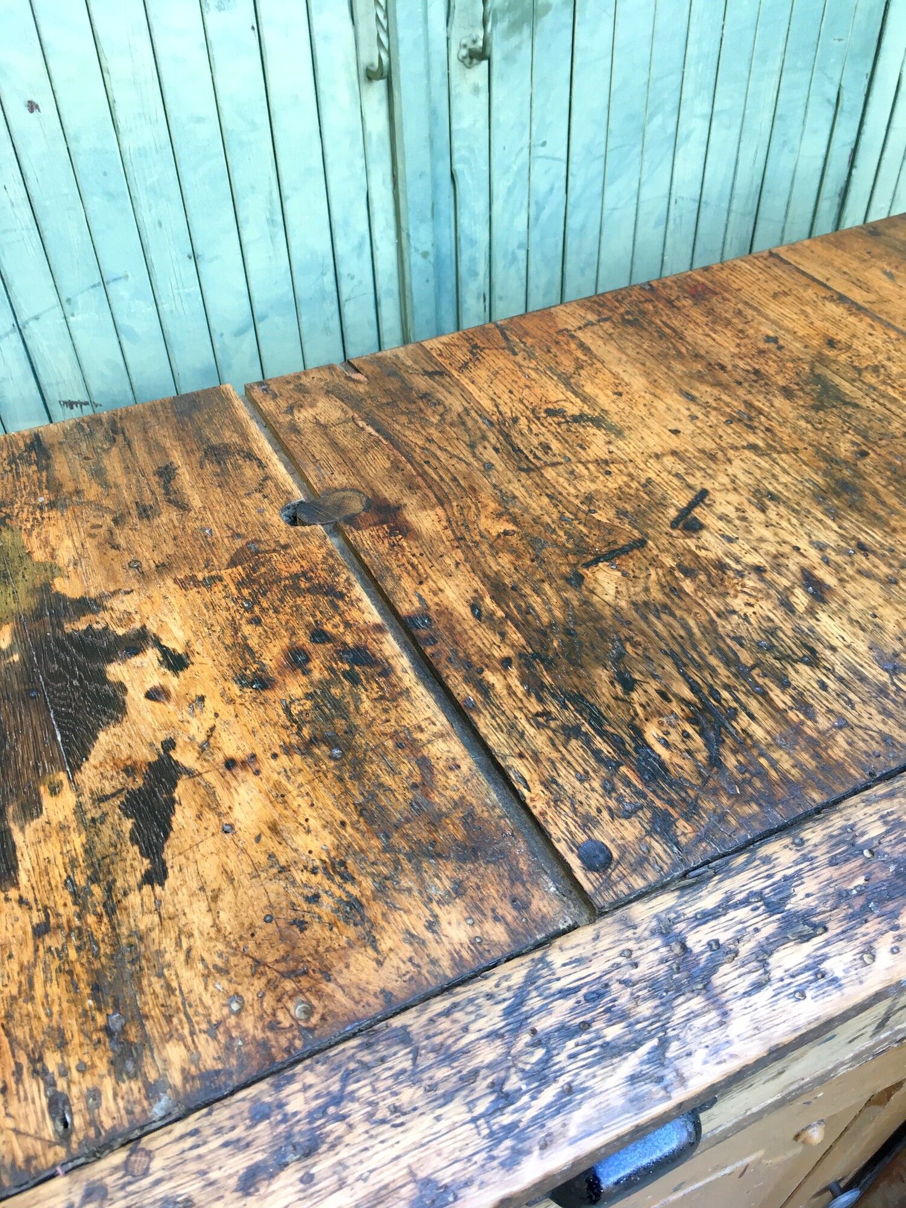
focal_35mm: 29
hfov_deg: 48.2
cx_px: 453
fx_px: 1012
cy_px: 604
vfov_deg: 61.7
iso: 25
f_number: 2.2
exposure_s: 1/33
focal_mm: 4.15
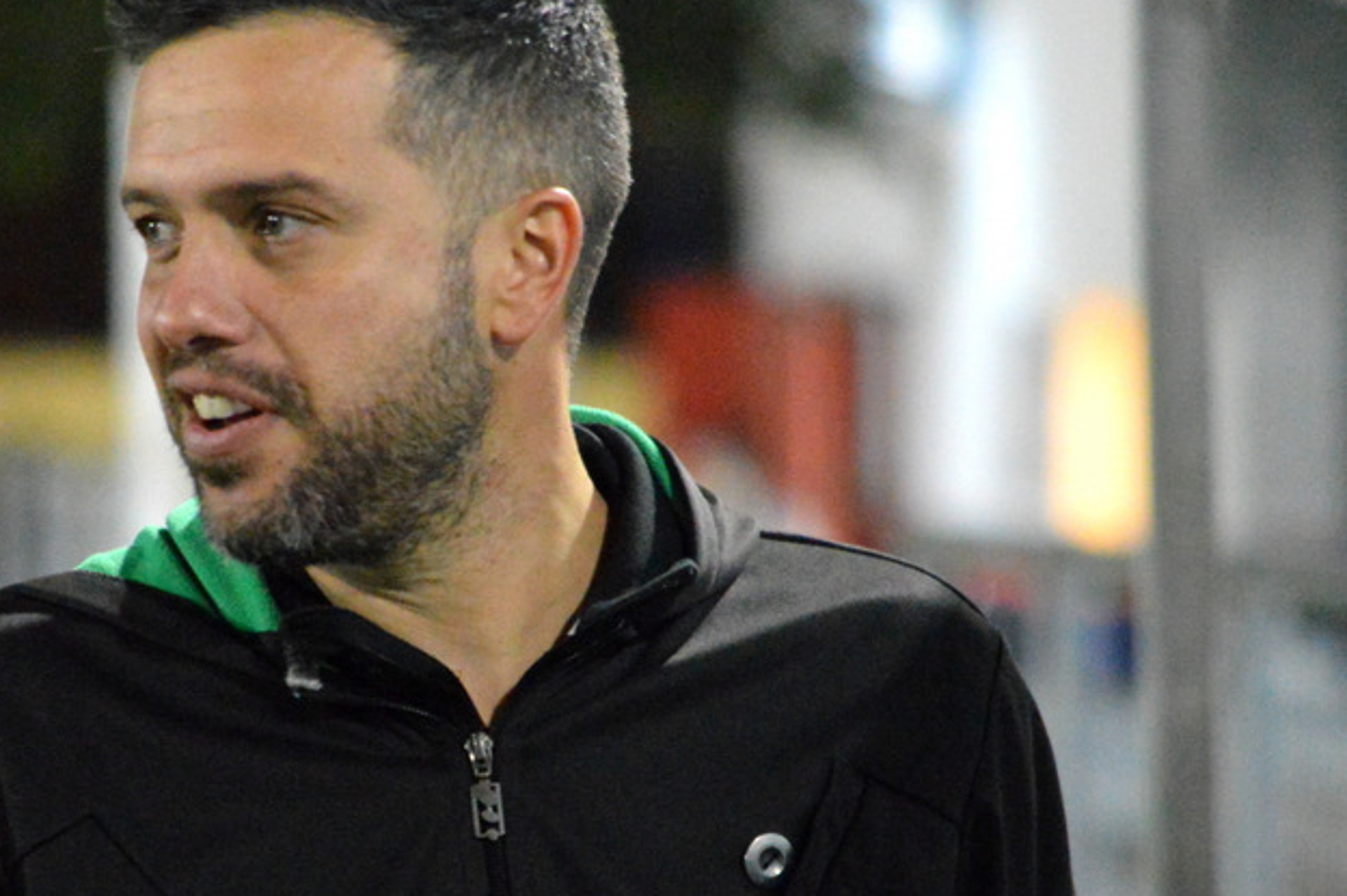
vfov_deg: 2.6
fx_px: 19403
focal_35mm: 519
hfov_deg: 4.0
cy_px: 641
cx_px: 402
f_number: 5
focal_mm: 180
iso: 6400
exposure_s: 1/200
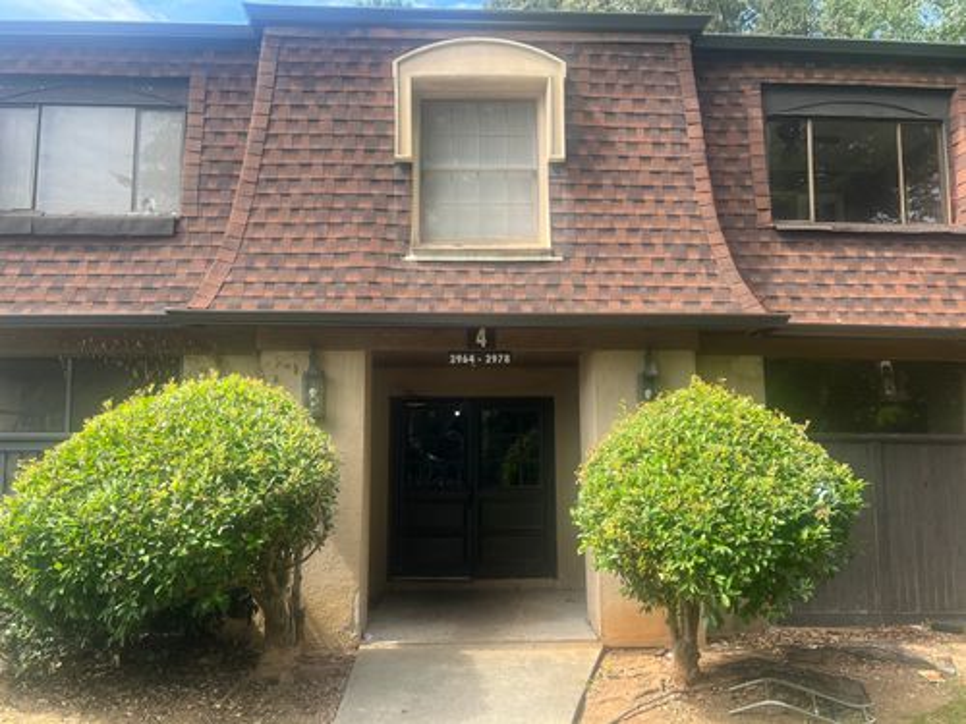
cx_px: 483
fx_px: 726
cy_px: 362
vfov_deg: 53.1
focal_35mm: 26
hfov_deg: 67.3
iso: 50
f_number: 1.5
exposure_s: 1/674
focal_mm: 5.7
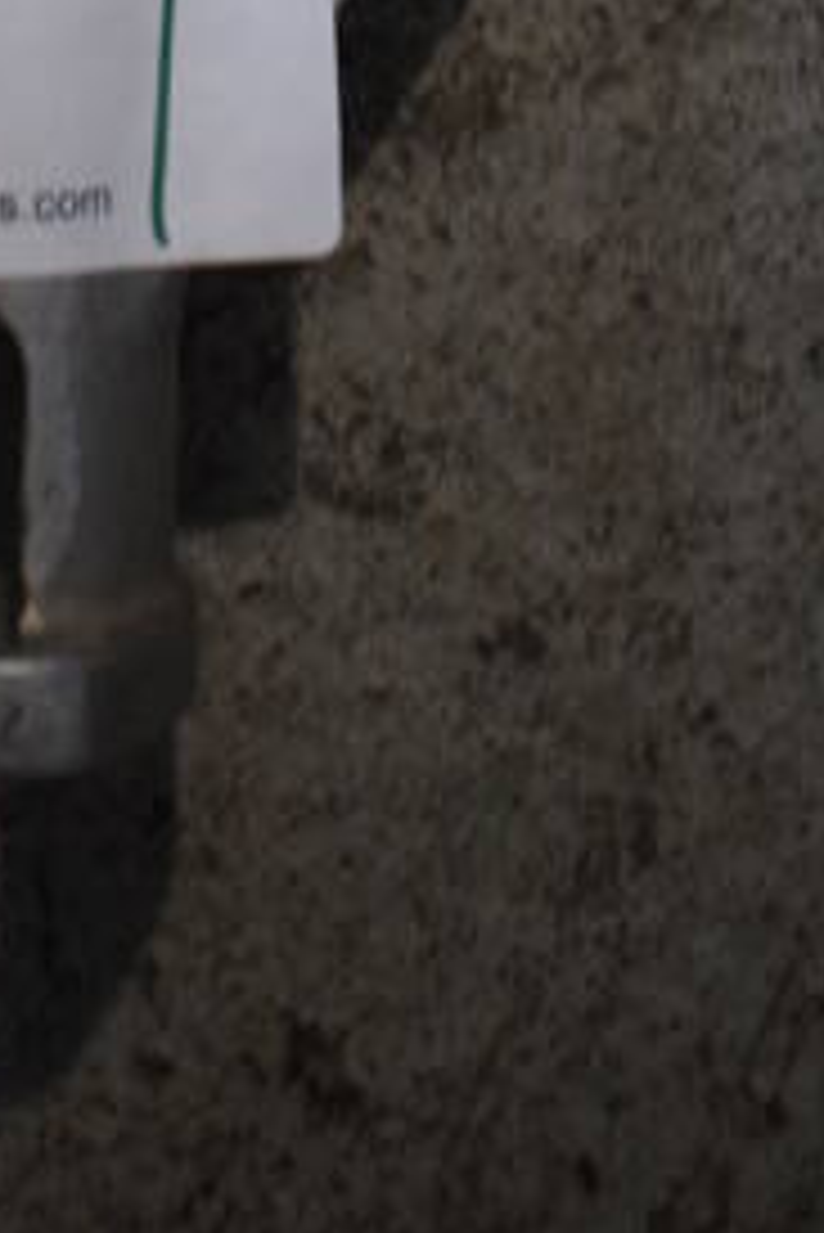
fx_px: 3429
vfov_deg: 17.7
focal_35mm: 100
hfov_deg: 13.5
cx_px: -23
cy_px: -767
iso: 1000
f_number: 3.5
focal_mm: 20
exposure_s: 1/125
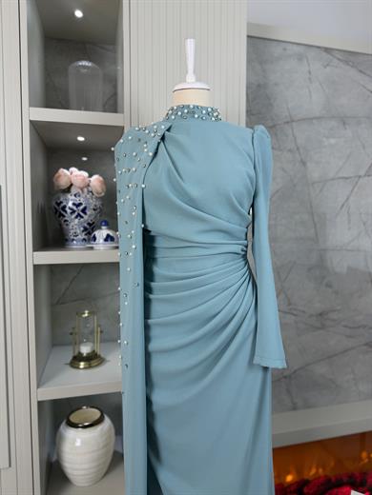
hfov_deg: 56.8
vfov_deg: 71.6
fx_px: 344
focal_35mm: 24
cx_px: 186
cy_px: 248
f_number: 1.78
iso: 64
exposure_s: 1/121
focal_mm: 6.76
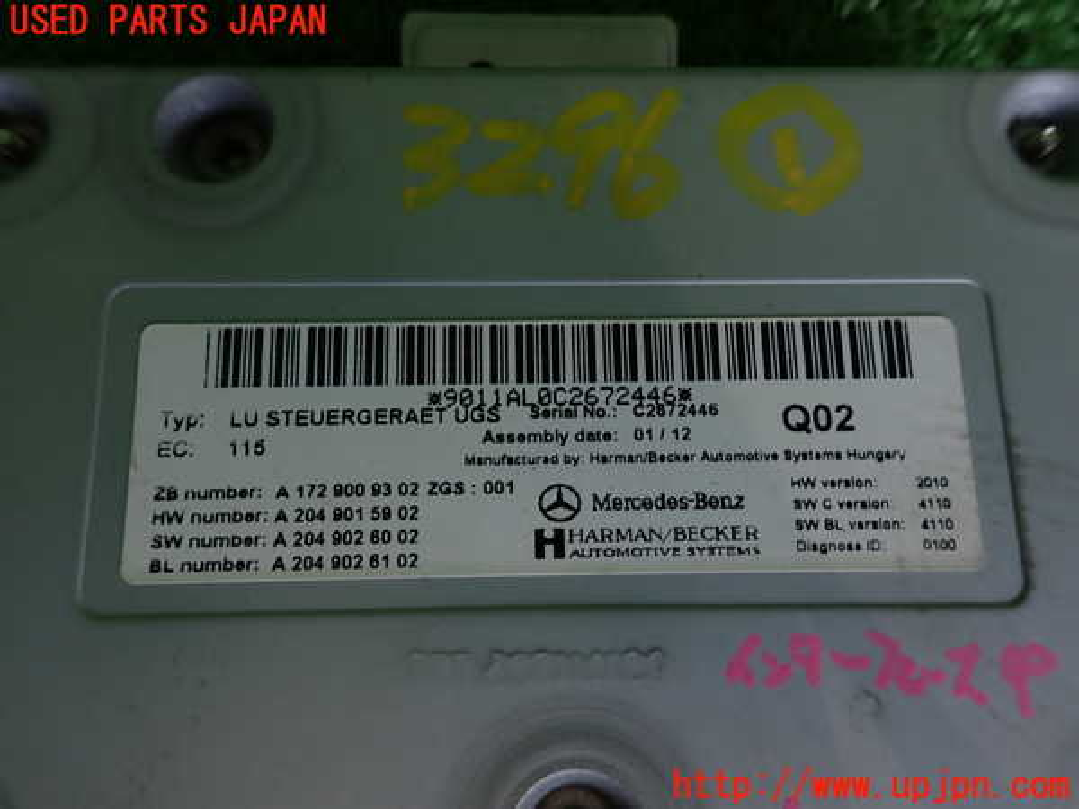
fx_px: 779
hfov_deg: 69.4
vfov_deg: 54.9
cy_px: 404
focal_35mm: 25
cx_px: 540
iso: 100
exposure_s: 1/60
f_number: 2.8
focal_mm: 4.5
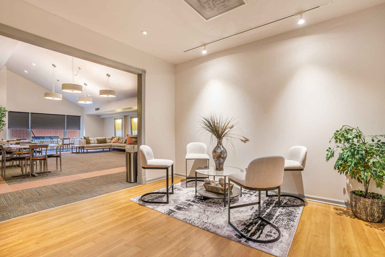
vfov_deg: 73.7
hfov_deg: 96.7
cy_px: 128
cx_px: 192
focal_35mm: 16
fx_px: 171
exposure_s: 1.6
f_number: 9
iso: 640
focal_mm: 16
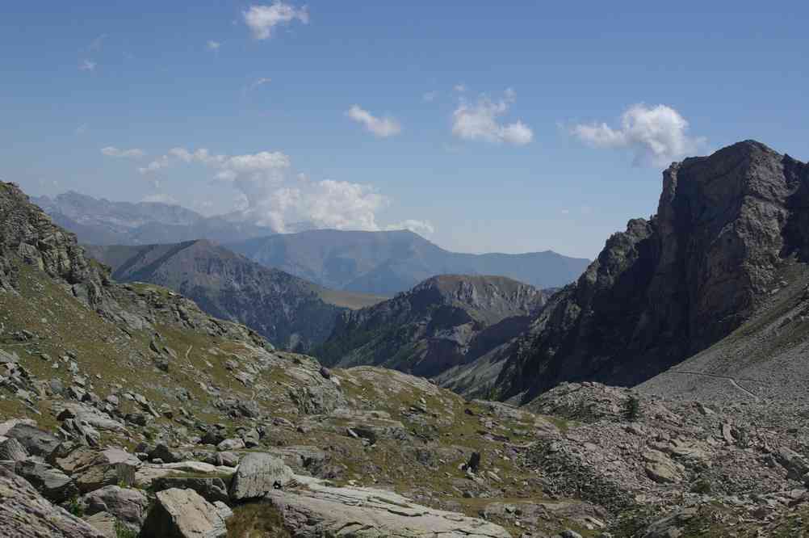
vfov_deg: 25.7
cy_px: 269
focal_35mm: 52
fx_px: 1179
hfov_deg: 37.9
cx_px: 404
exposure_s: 1/250
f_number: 9.5
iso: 100
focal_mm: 35
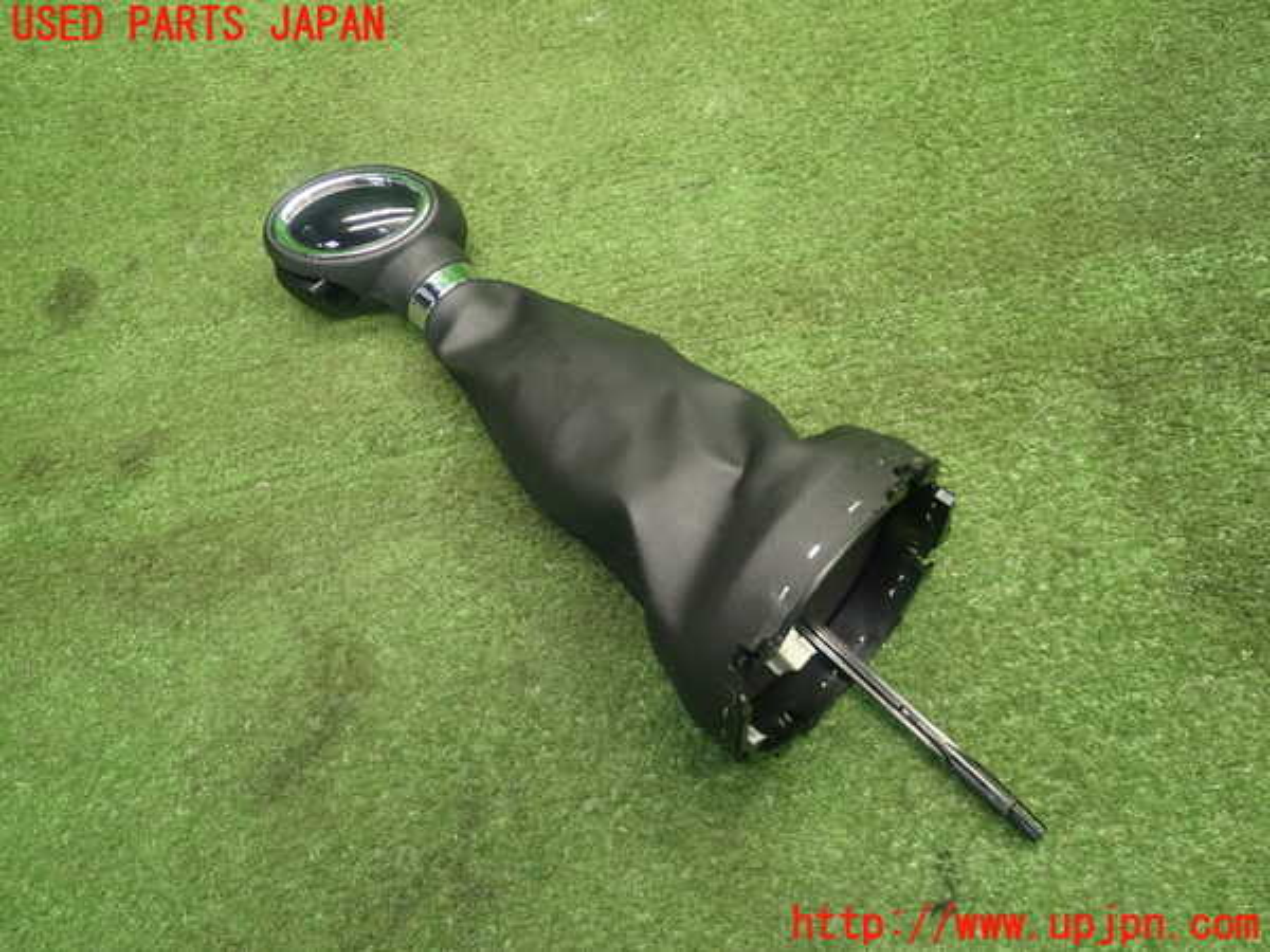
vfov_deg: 46.8
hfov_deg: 60.0
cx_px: 635
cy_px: 476
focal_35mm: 30
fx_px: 1101
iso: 250
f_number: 2.3
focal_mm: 5.4
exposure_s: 1/30
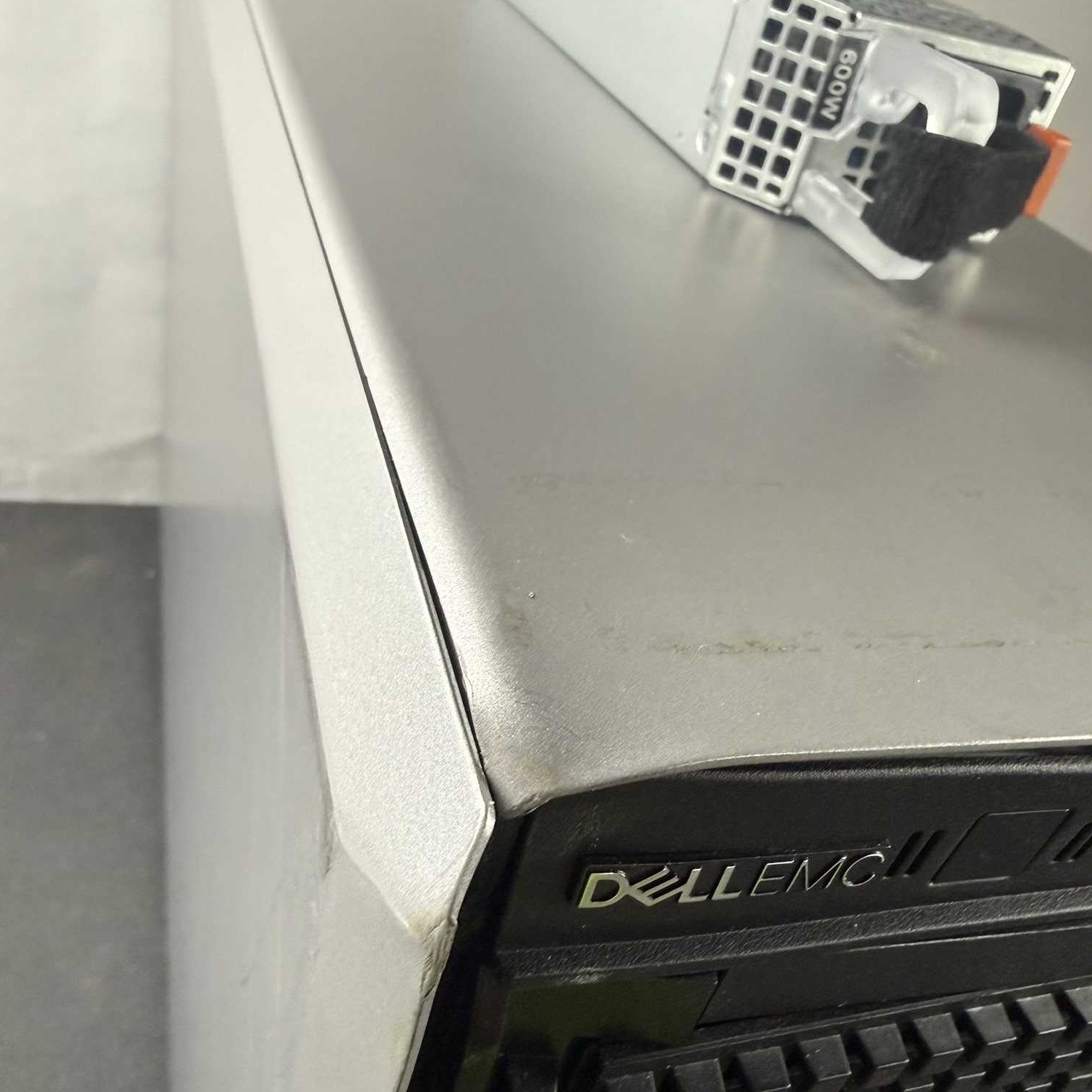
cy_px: 663
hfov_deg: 55.6
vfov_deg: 55.2
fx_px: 1035
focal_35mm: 29
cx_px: 551
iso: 200
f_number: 2.2
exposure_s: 1/120
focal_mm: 2.22
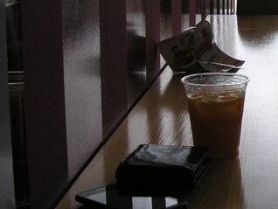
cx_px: 329
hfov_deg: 19.9
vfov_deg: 15.8
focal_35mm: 93
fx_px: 747
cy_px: 38
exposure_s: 1/125
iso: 50
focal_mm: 6.1
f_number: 2.8
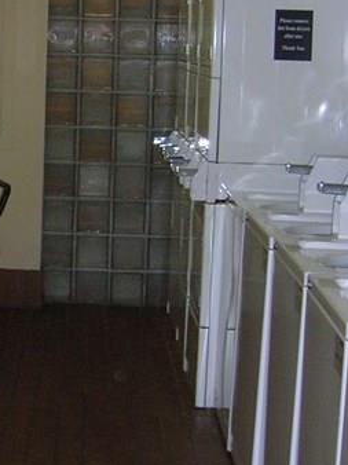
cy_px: 252
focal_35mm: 103
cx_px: -45
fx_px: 1382
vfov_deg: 19.1
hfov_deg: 14.0
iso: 108
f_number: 2.9
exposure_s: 1/60.1
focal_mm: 5.7
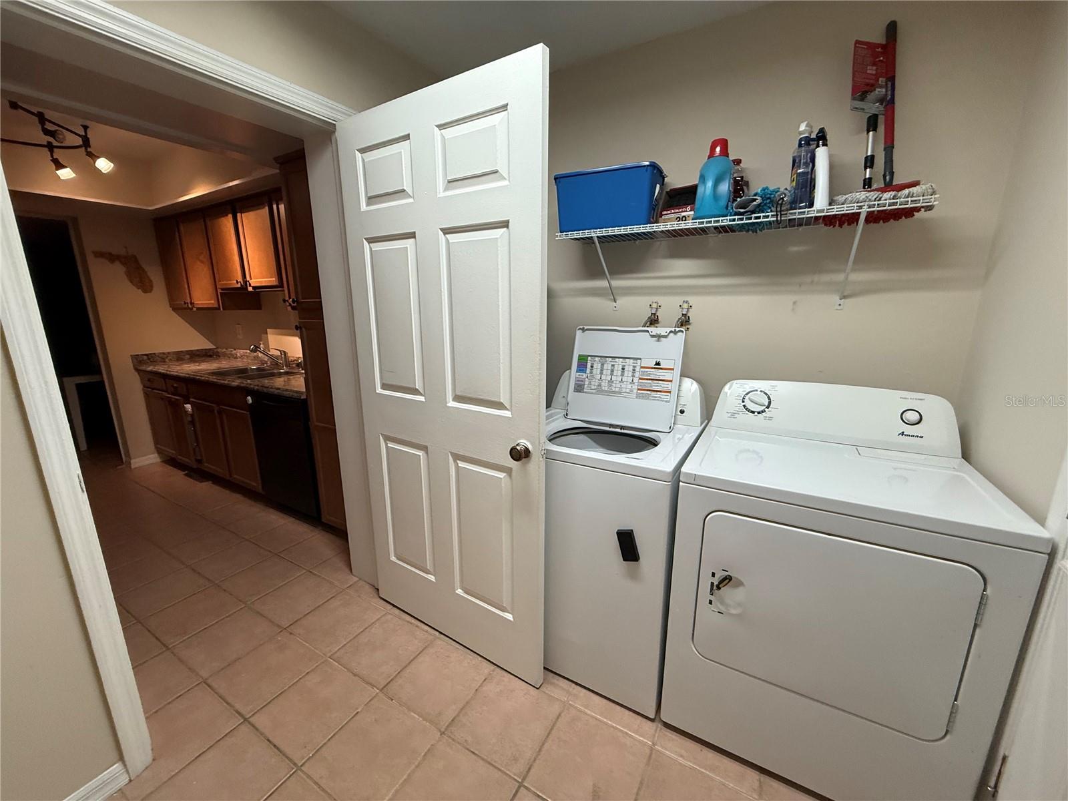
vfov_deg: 85.7
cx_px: 534
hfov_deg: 102.1
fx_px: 432
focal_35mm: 14
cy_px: 400
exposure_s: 1/120
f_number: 2.2
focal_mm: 2.22
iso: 250
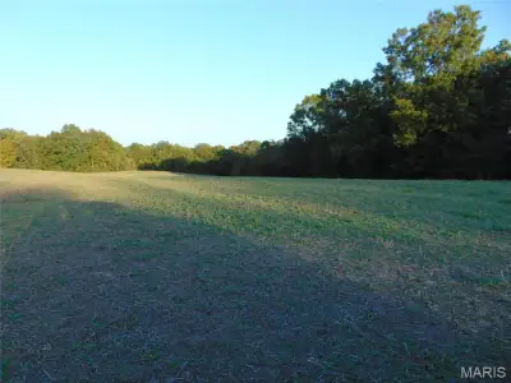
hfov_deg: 69.4
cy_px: 192
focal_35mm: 25
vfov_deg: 54.9
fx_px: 369
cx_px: 256
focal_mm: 4.5
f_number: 3
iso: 80
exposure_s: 1/320
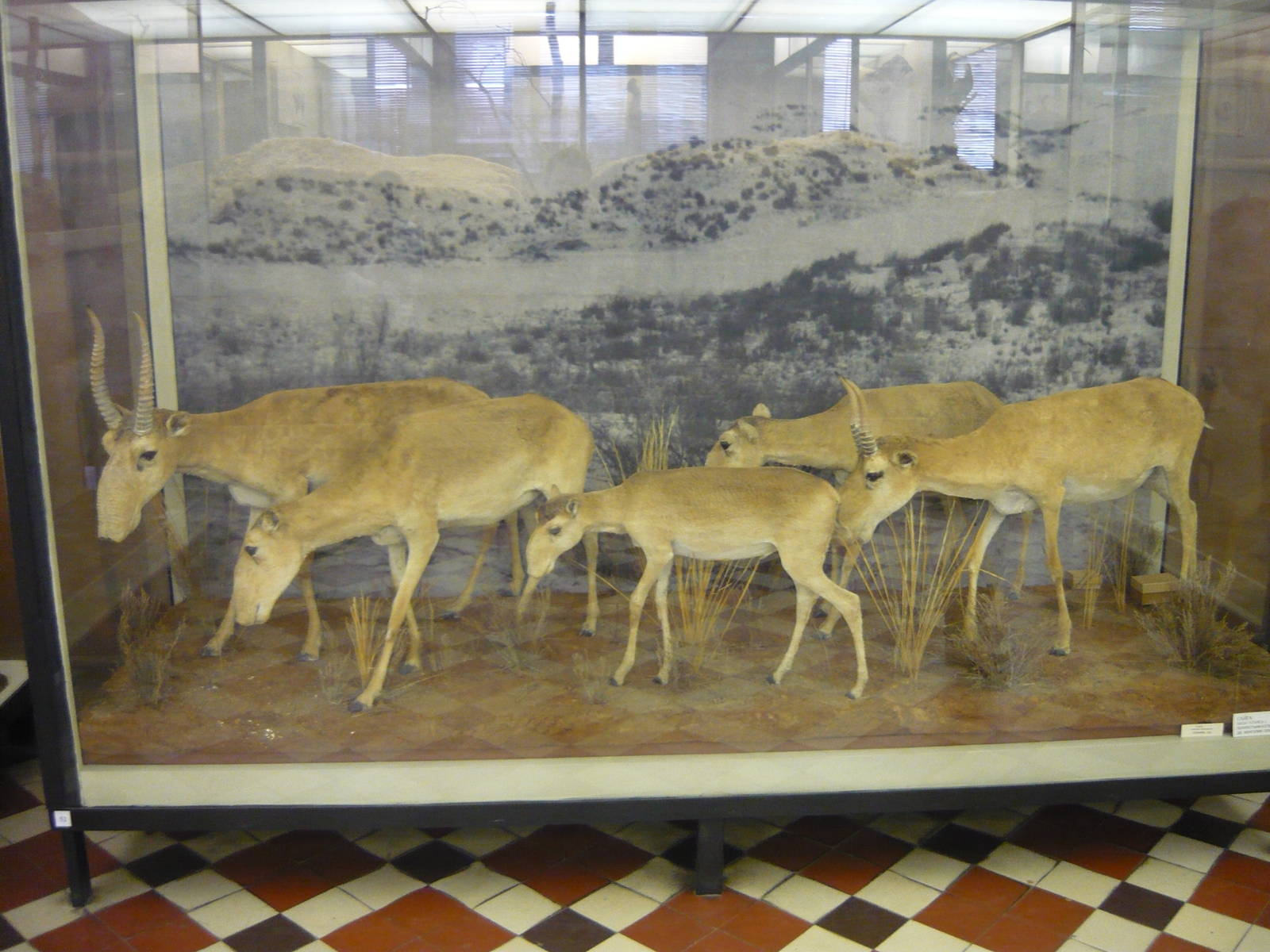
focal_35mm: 33
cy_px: 476
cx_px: 635
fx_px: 1211
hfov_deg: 55.4
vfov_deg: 42.9
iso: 400
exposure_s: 1/8
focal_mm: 5.5
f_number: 2.8
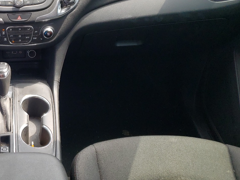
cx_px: -4
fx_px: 381
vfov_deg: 26.6
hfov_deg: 32.0
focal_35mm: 55
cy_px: 86
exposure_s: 1/217
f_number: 1.5
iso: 50
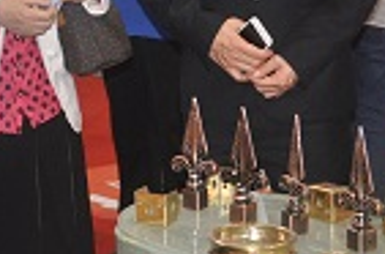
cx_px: 104
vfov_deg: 10.0
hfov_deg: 15.3
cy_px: -71
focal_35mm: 134
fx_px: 1430
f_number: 3.8
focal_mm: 21
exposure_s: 1/60
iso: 800
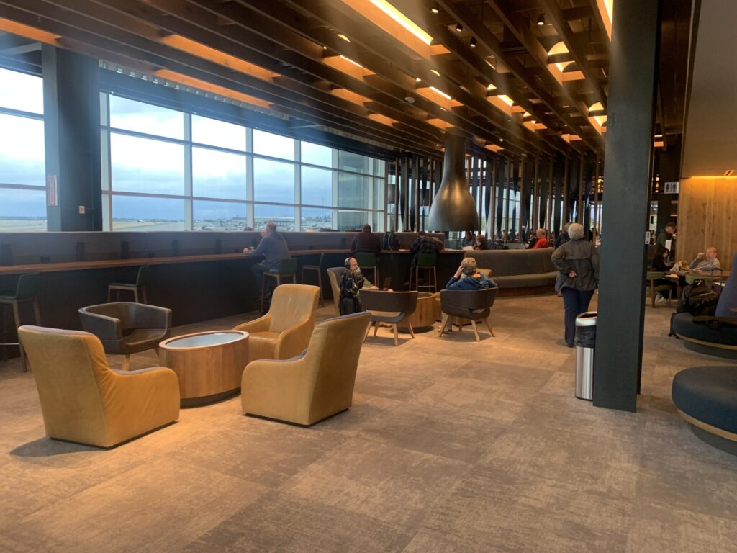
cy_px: 276
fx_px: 554
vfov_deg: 53.1
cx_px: 368
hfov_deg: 67.3
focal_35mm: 26
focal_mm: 4.25
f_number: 1.8
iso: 125
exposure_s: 1/60
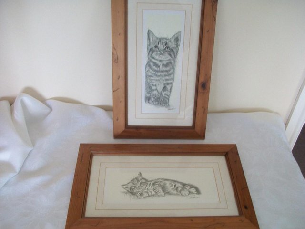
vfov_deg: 41.8
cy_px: 114
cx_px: 152
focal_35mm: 34
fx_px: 300
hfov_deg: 54.0
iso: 160
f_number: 2.8
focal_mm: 5.7
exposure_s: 1/30
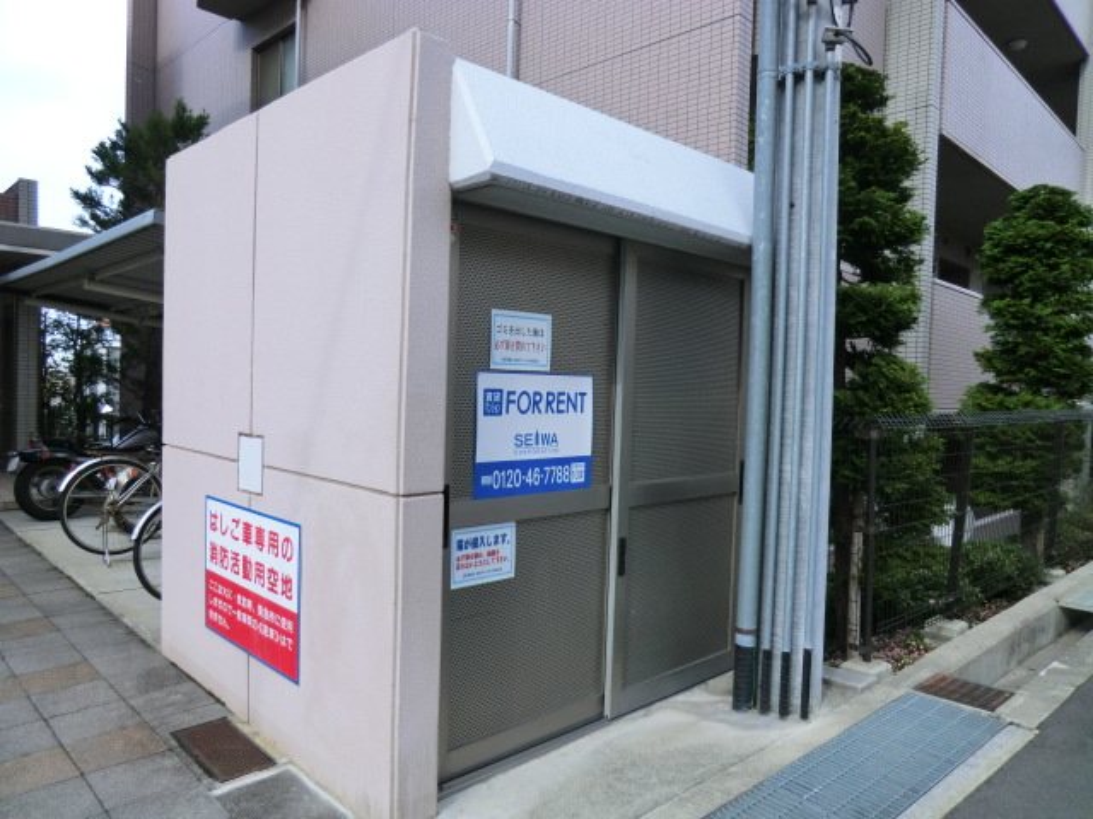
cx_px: 546
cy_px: 410
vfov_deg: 56.8
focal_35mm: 24
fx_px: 758
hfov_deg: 71.6
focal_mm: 4.3
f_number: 3.2
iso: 80
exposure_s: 1/400
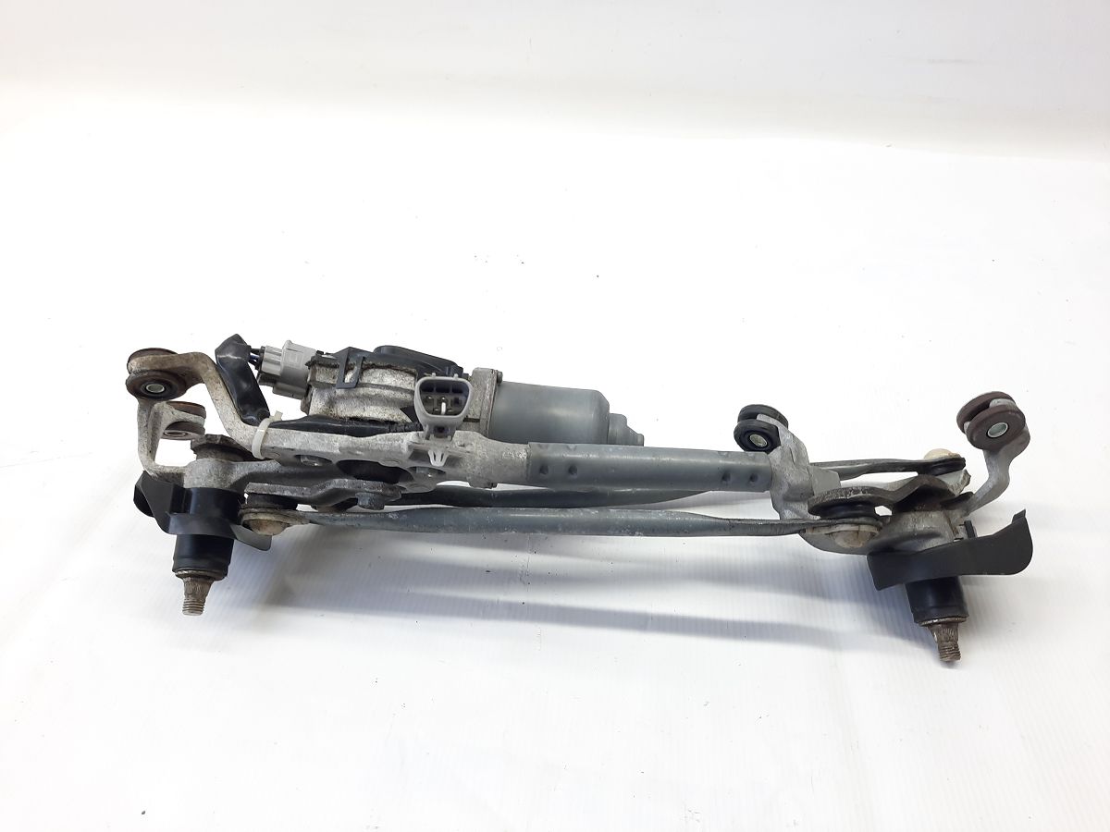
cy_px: 416
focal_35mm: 25
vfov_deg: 54.9
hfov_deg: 69.4
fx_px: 802
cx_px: 555
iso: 80
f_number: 2
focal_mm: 4.6
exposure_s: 1/50
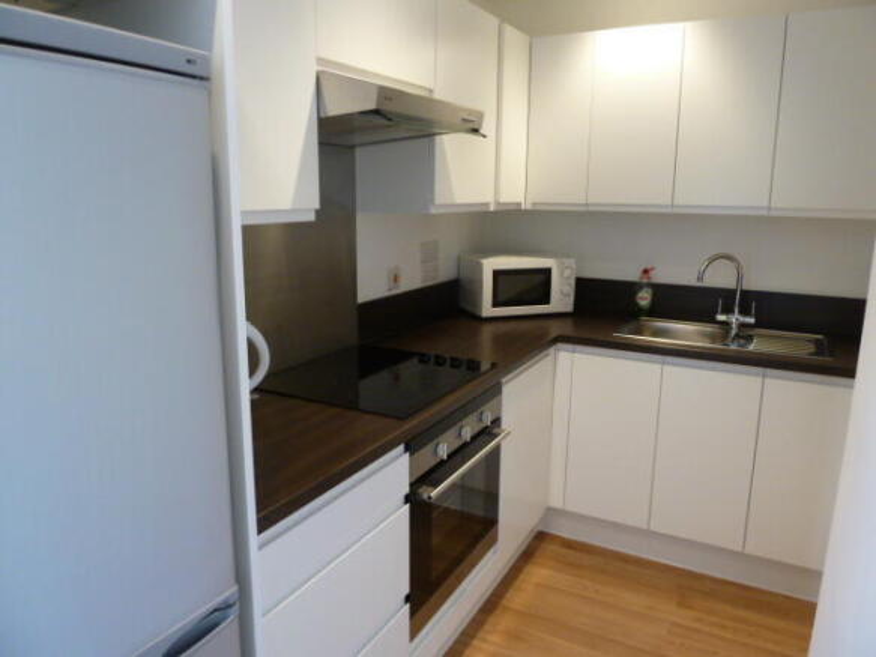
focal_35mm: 25
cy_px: 328
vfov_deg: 54.9
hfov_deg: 69.4
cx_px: 438
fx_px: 633
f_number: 3.3
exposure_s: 1/30
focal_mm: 4.1
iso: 320
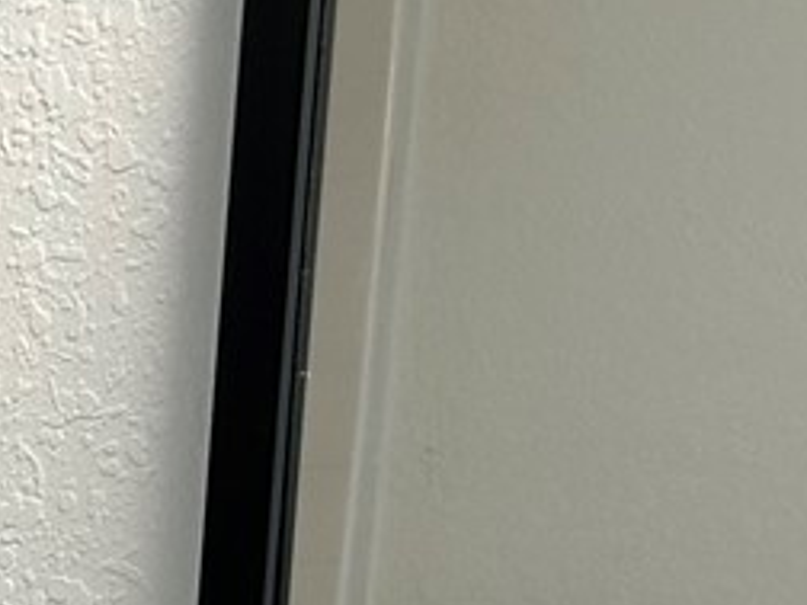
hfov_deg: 10.0
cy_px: 1194
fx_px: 3847
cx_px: -1297
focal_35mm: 165
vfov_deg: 8.5
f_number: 1.5
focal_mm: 5.7
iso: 64
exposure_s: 1/120
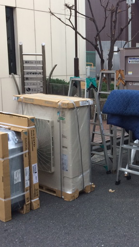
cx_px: 133
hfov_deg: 23.6
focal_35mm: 49
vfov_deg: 42.1
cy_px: 112
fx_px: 321
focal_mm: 4.15
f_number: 2.2
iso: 40
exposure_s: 1/30
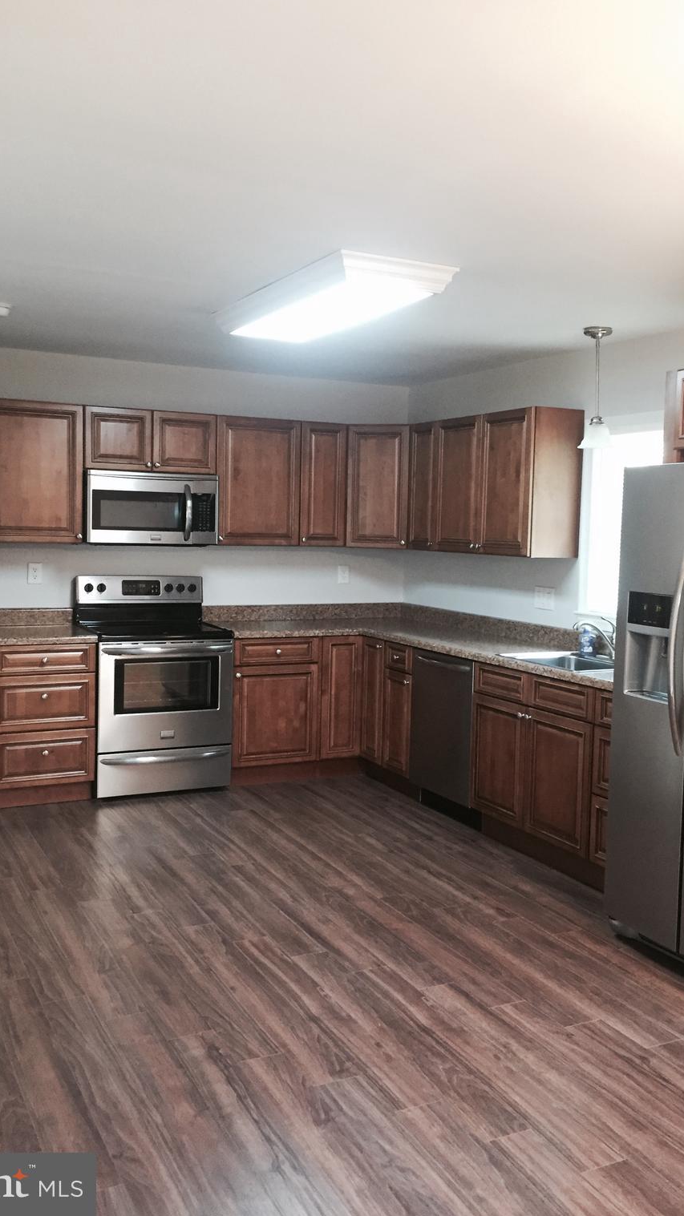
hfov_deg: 36.7
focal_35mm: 32
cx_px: 358
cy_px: 603
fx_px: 1032
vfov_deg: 61.0
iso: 200
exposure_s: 1/30
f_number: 2.2
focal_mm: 4.15
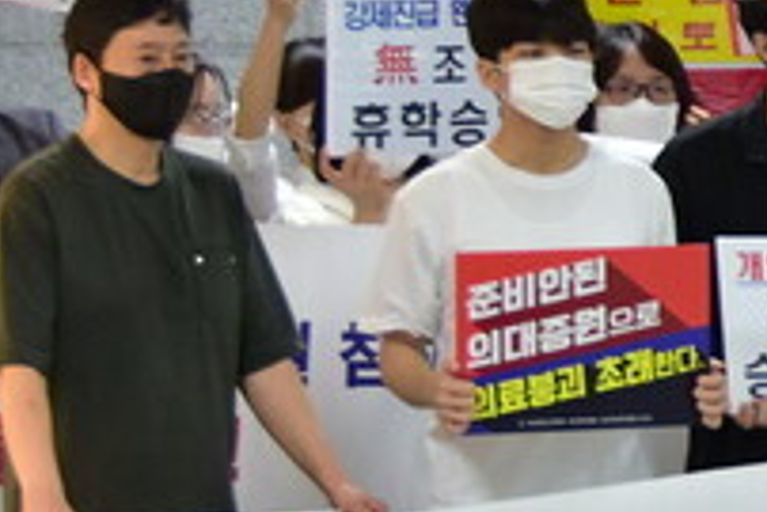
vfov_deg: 4.2
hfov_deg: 6.1
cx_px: 1564
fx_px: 6993
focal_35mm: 328
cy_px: -23
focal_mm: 46
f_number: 4.5
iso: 640
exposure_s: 1/40
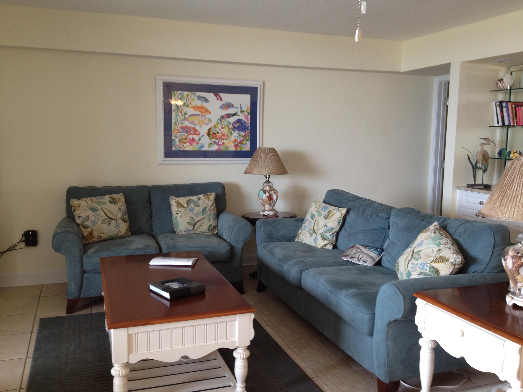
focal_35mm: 35
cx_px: 262
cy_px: 196
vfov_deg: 40.7
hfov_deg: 52.6
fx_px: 529
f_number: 2.4
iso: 64
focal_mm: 4.28
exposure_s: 1/20
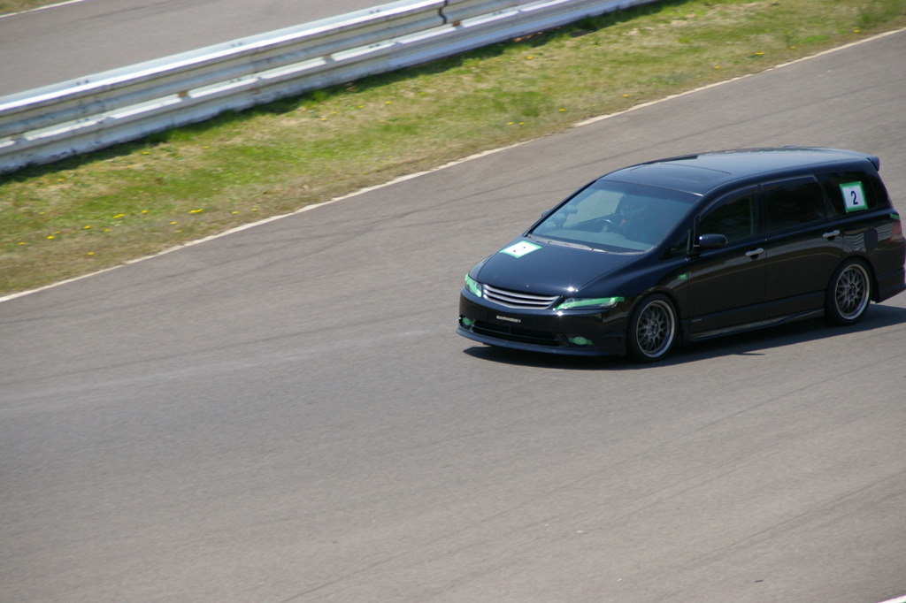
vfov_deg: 5.4
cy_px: 302
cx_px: 453
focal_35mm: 255
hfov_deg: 8.1
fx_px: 6415
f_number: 9.5
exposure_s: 1/350
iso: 200
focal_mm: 170
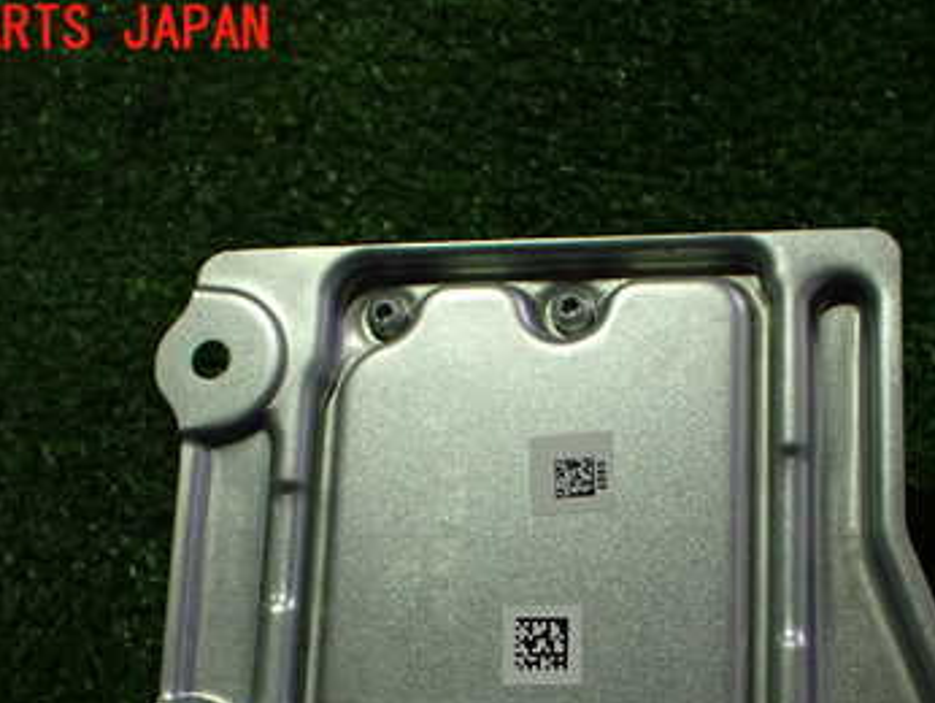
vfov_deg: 27.3
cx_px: 589
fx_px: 1406
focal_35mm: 52
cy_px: 606
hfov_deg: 36.6
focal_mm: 5.4
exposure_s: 1/125
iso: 500
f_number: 2.3
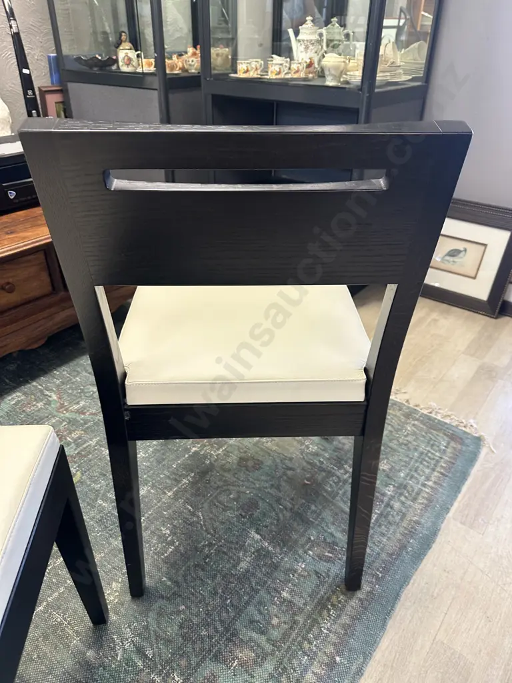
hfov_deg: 56.8
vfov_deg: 71.6
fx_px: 473
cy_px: 342
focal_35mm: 24
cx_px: 256
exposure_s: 1/50
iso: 160
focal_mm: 6.86
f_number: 1.78
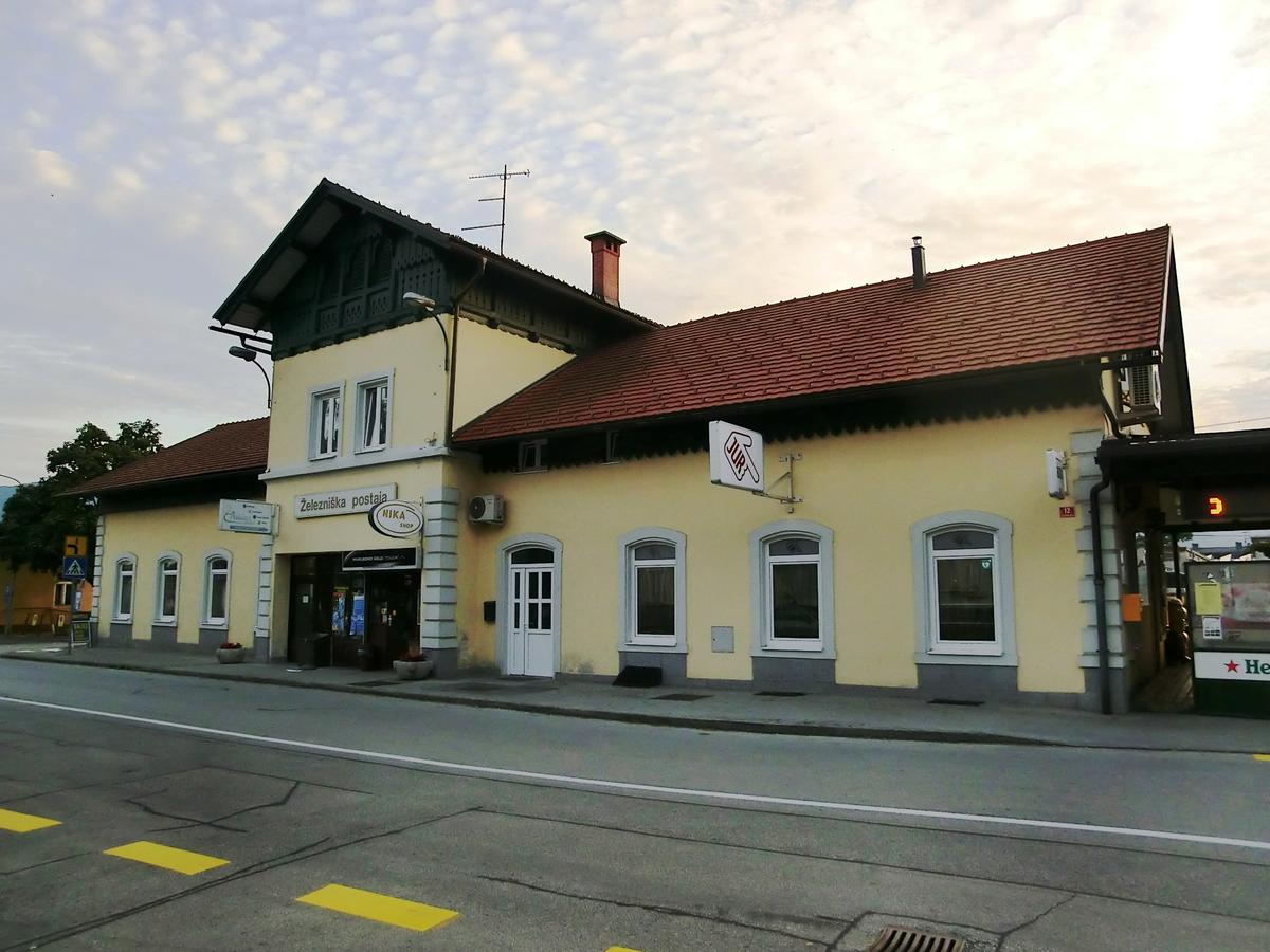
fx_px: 881
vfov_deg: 56.8
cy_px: 476
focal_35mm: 24
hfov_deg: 71.6
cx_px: 635
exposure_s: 1/250
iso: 125
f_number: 3
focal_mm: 4.24
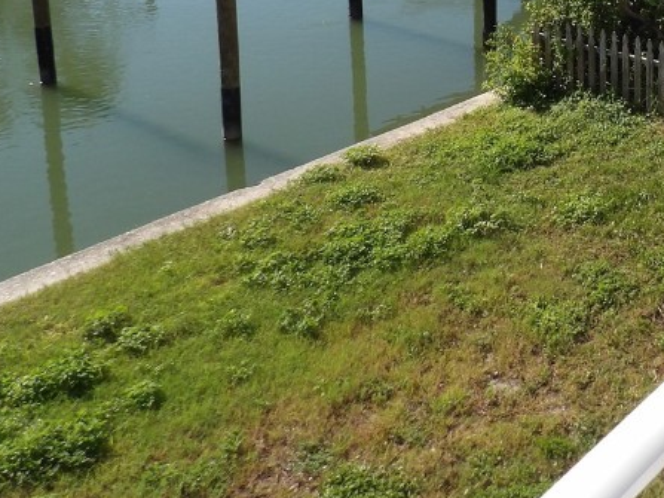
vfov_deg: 24.8
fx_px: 1055
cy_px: -42
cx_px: 679
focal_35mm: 55
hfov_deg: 32.0
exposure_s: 1/342
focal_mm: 4.3
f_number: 5.6
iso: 100
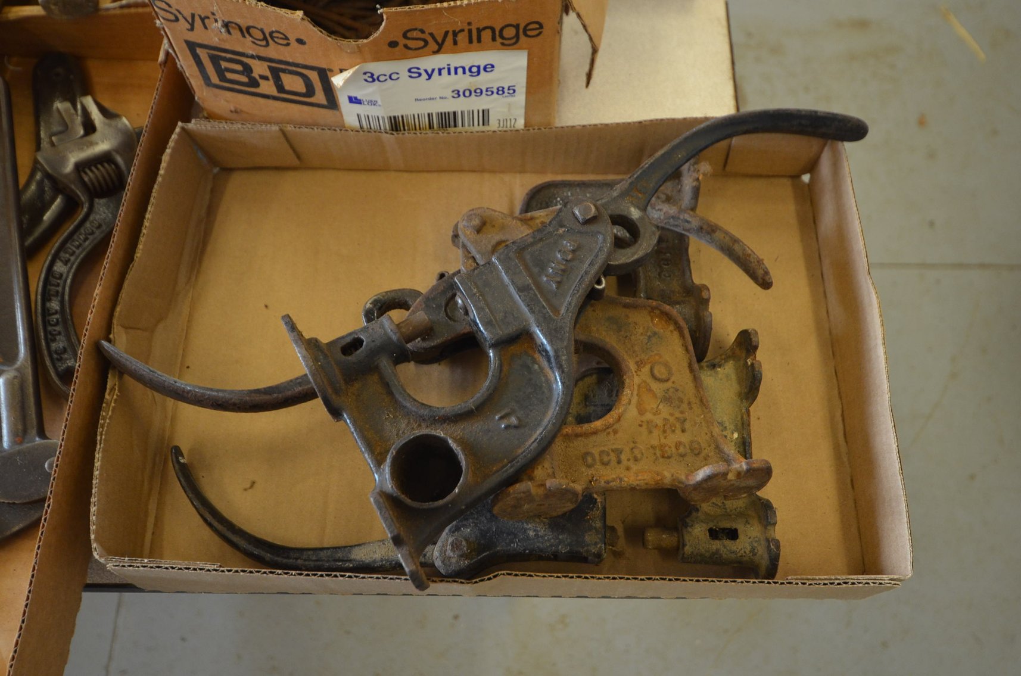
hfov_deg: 57.3
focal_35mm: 33
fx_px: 934
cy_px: 338
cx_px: 510
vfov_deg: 39.8
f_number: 4.5
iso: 800
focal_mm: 22
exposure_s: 1/50
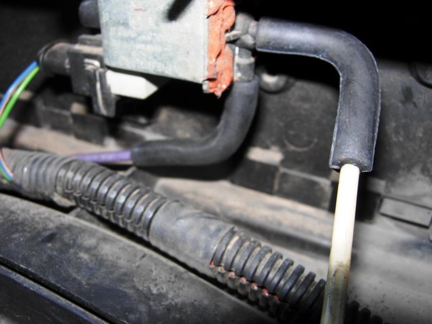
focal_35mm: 36
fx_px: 449
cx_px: 216
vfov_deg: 39.7
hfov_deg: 51.4
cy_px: 162
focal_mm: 7.5
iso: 50
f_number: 3.8
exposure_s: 1/45.2
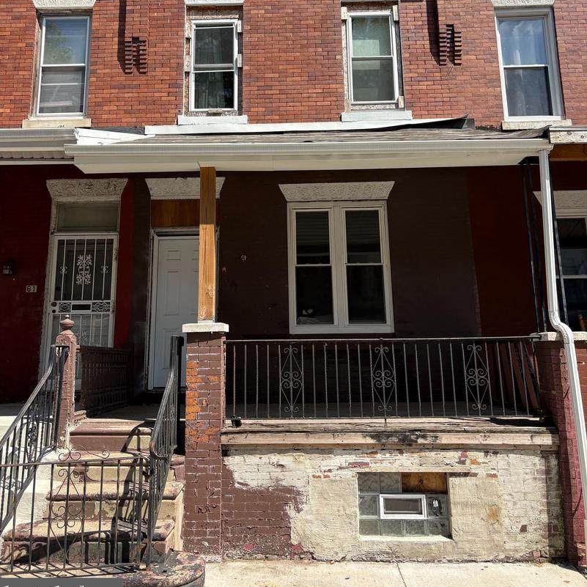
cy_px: 224
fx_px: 595
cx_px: 291
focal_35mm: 31
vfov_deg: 52.0
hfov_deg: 52.5
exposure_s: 1/2364
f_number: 1.6
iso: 50
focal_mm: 5.96
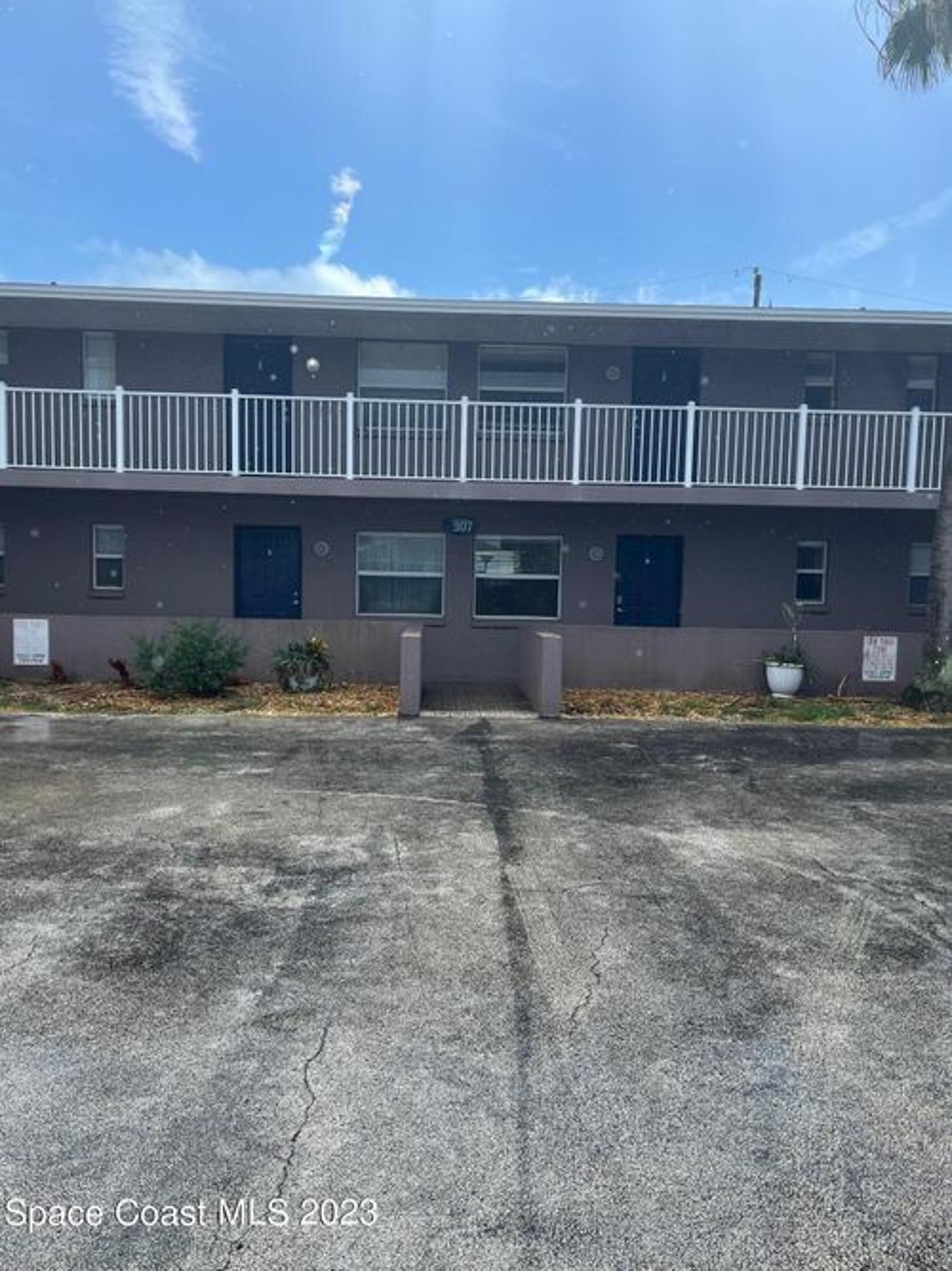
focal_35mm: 26
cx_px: 476
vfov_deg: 67.3
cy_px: 636
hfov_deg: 53.0
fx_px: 954
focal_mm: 5.1
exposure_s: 1/2967
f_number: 1.6
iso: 50
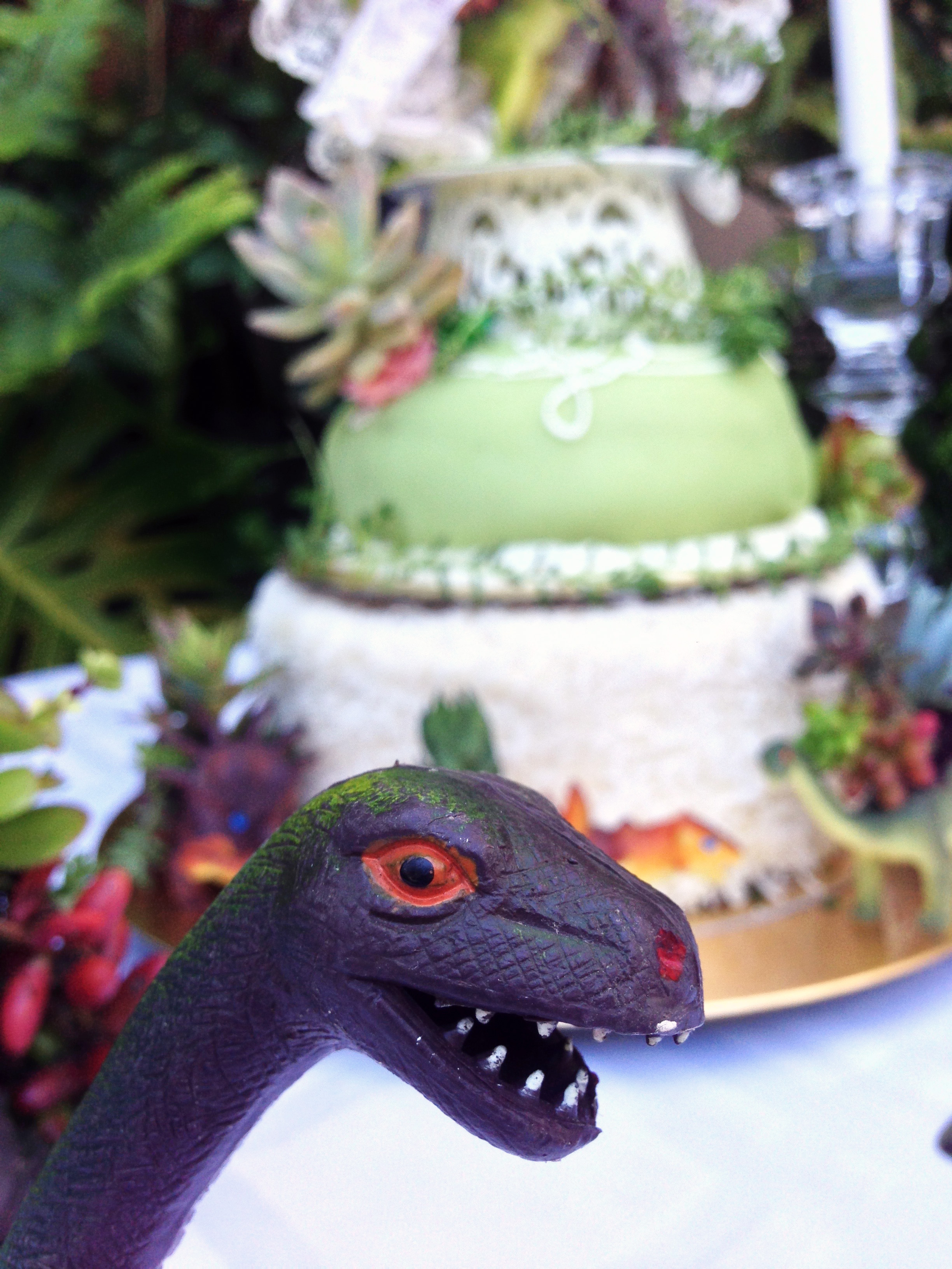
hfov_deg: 42.9
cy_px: 634
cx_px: 476
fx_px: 1210
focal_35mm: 33
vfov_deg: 55.4
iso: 50
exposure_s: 1/120
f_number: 2.4
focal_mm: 4.12
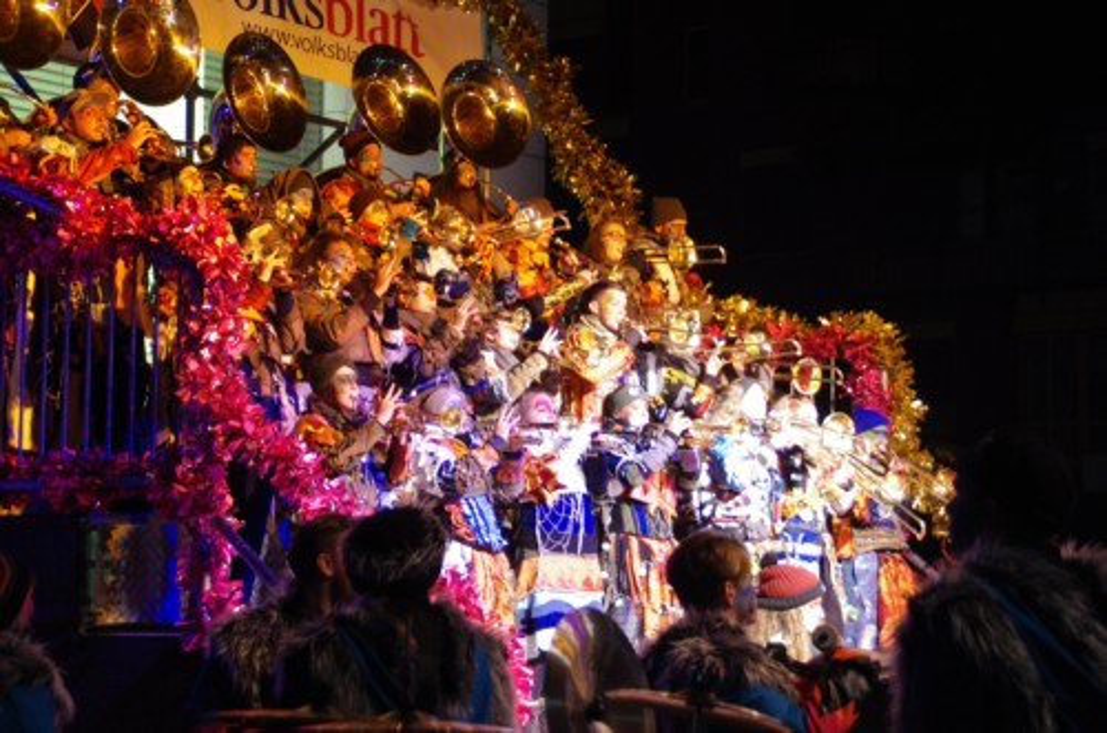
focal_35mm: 82
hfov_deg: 24.7
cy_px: 366
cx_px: 554
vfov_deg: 16.5
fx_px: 2531
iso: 3200
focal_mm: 55
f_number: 4.5
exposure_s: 1/60
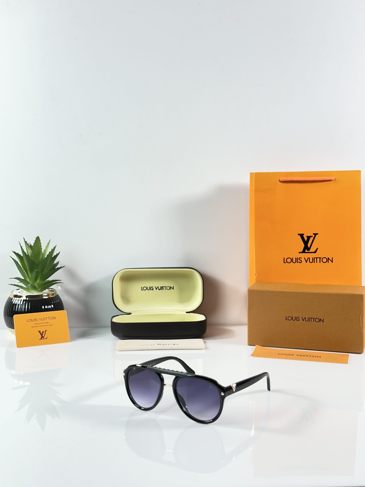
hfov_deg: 30.3
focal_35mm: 48
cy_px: 244
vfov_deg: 39.7
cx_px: 182
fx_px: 675
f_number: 1.78
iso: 50
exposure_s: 1/50
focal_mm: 6.86
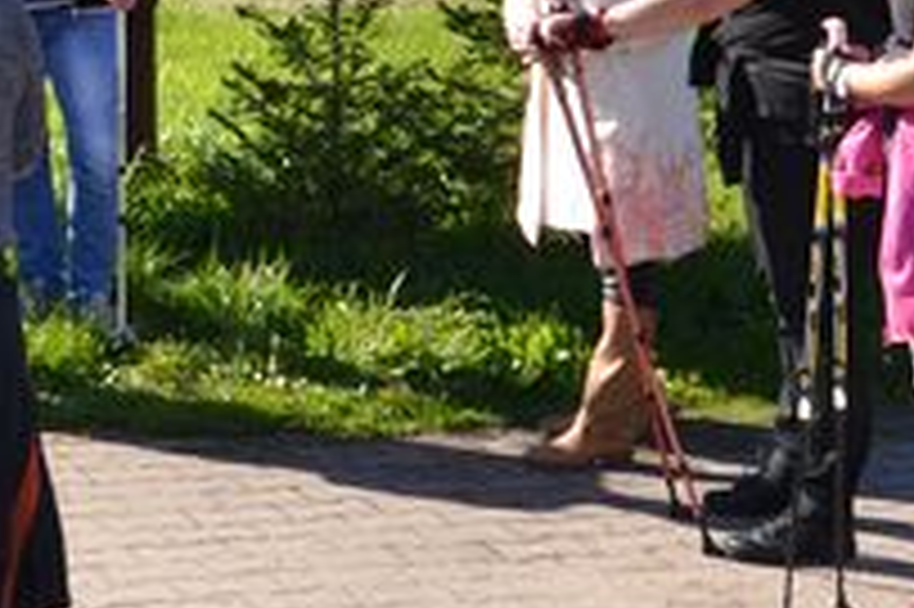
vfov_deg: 11.3
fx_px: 3044
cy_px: -9
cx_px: 99
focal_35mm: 120
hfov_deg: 16.9
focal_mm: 18
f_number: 6.3
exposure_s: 1/200
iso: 100
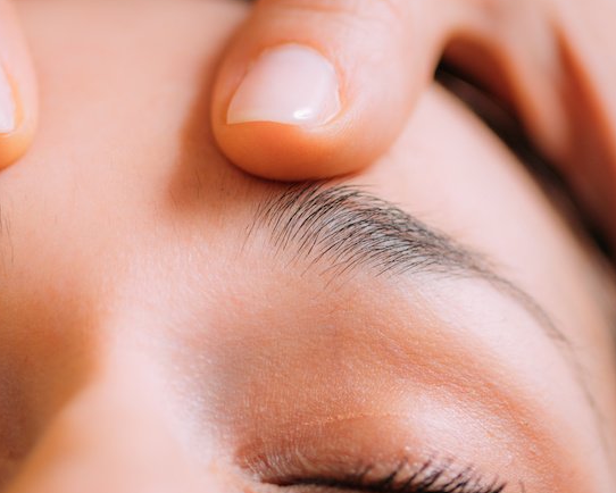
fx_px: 3976
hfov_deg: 8.8
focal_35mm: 218
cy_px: 183
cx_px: 108
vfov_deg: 7.1
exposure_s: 1/160
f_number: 3.2
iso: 64
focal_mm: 105
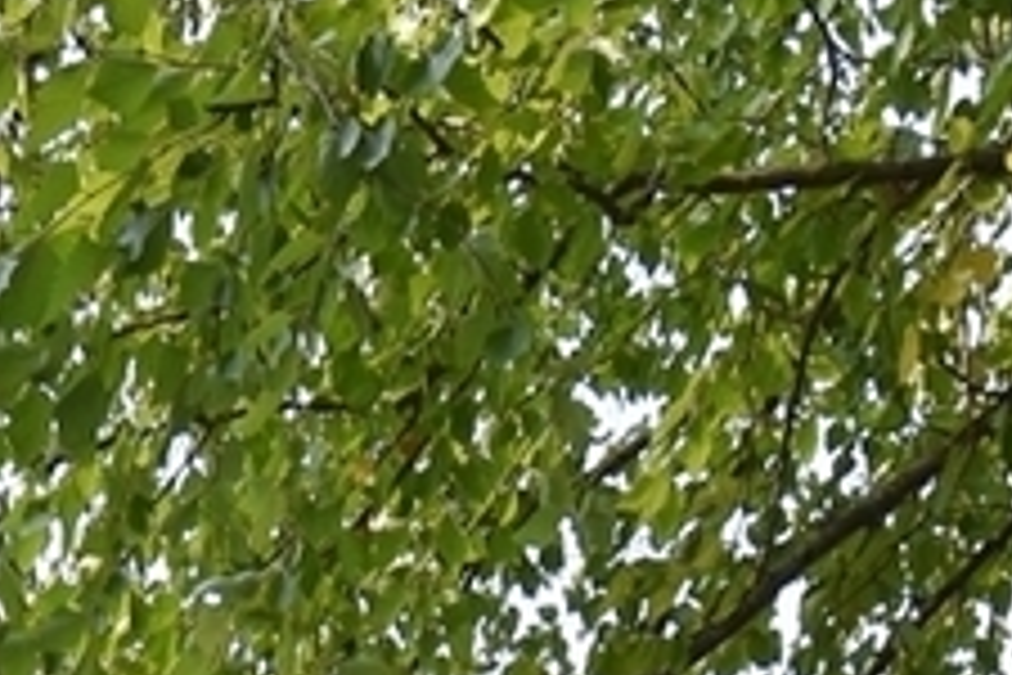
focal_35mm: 119
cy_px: 2304
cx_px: -40
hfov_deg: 16.8
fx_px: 3334
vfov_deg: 8.6
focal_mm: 11
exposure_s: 1/125
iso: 100
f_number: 5.6
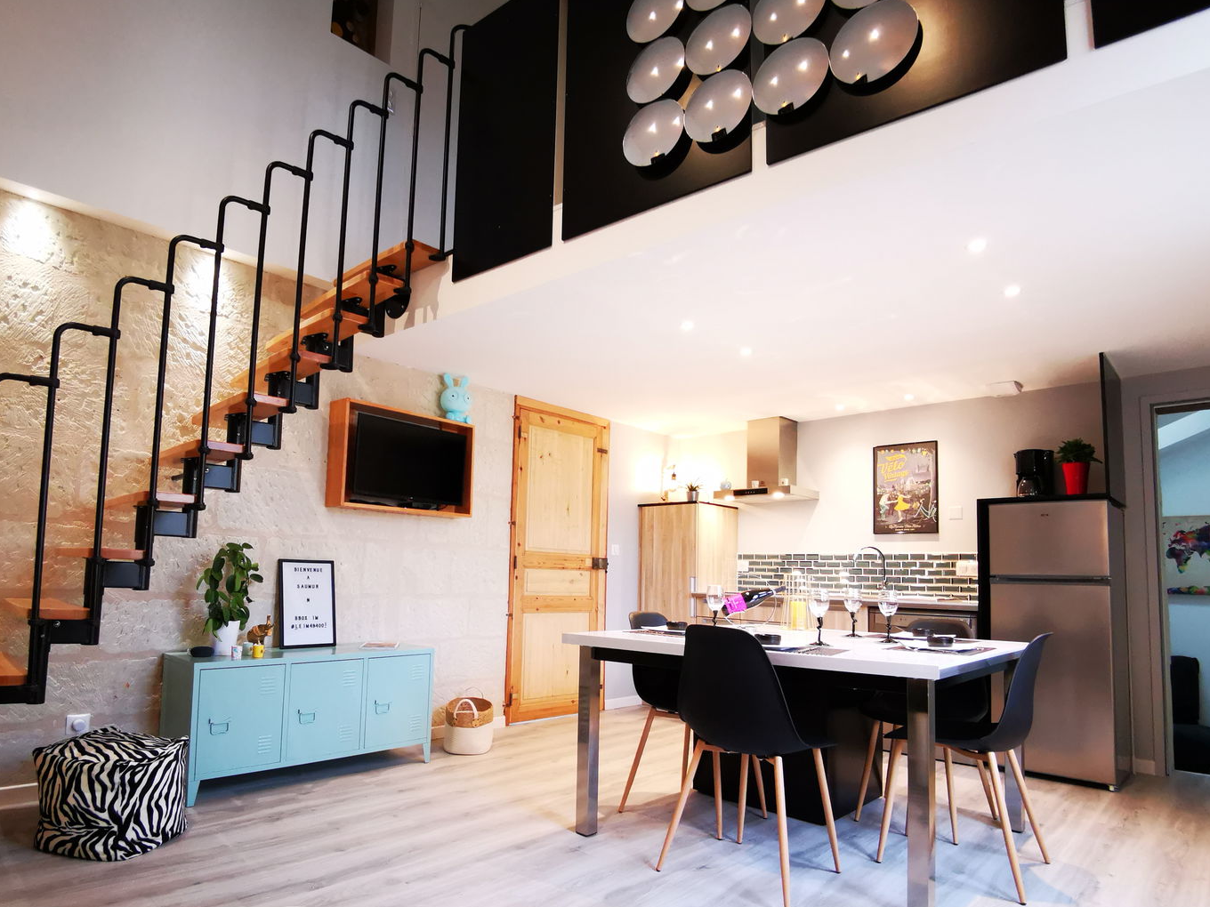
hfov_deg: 81.3
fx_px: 699
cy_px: 515
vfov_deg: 65.7
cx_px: 521
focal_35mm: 20
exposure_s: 1/30
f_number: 2.2
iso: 250
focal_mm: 2.26
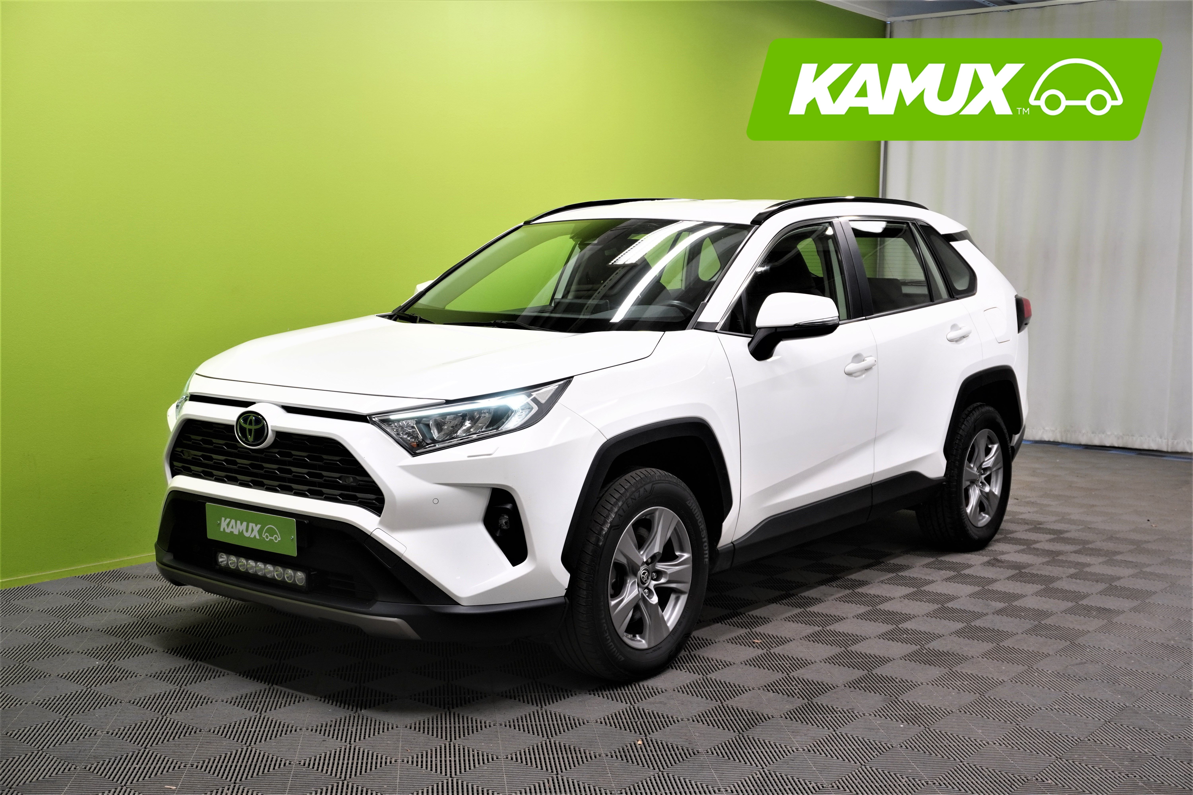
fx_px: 1392
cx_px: 596
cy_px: 398
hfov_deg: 46.4
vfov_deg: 31.9
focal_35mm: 42
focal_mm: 28
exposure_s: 1/20
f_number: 7.1
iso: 320
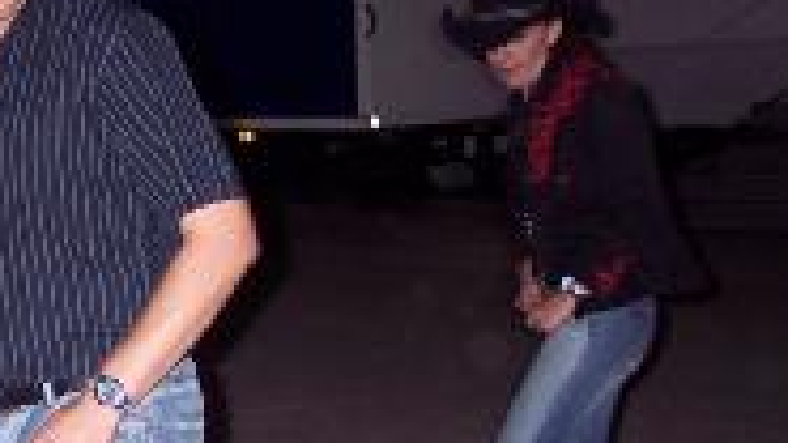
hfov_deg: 18.0
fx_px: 2403
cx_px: -64
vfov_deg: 10.4
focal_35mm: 115
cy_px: 458
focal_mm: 8
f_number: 2.8
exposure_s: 1/60
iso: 100
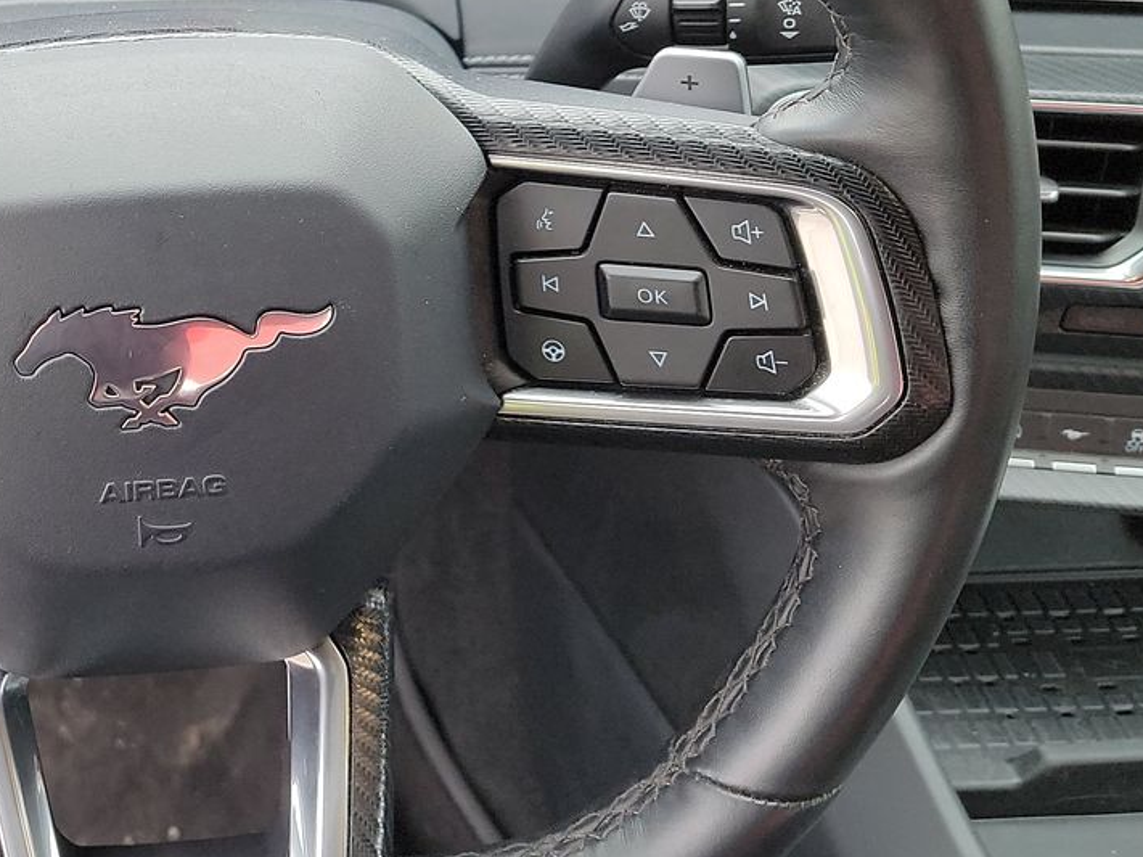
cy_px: 180
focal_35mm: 54
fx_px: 1783
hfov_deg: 32.9
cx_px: 29
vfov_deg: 26.6
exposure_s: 1/59
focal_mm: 6.7
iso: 290
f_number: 1.8
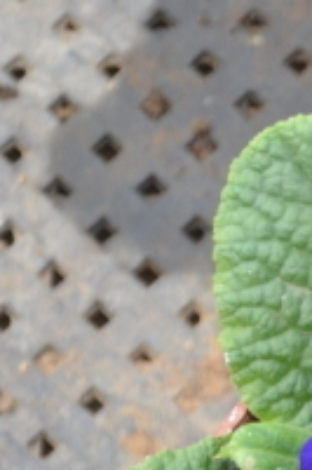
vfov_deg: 3.6
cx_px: 615
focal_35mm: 576
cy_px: 599
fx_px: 7495
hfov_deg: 2.4
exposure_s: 1/250
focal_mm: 75
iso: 640
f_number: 5.3
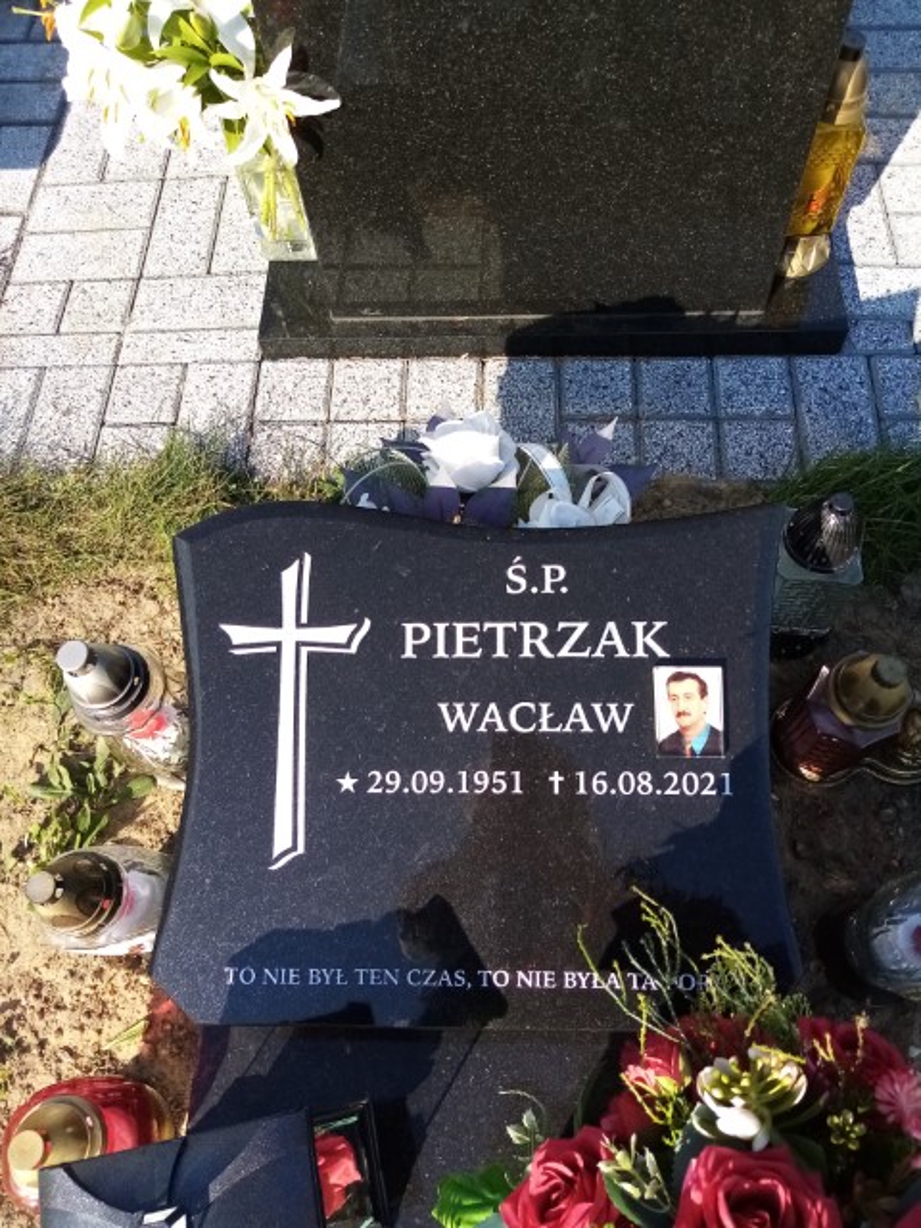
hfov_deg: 53.1
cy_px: 614
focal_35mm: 26
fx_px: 922
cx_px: 460
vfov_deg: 67.3
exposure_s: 1/721
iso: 110
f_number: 1.8
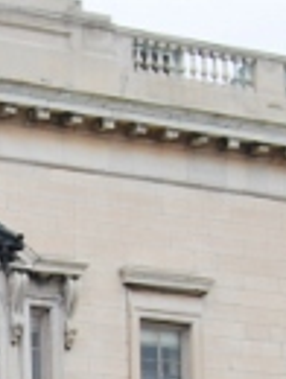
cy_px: 615
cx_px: -301
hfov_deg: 6.3
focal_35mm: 231
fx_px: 2536
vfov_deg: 8.3
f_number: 7.1
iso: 200
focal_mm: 26
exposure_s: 1/200
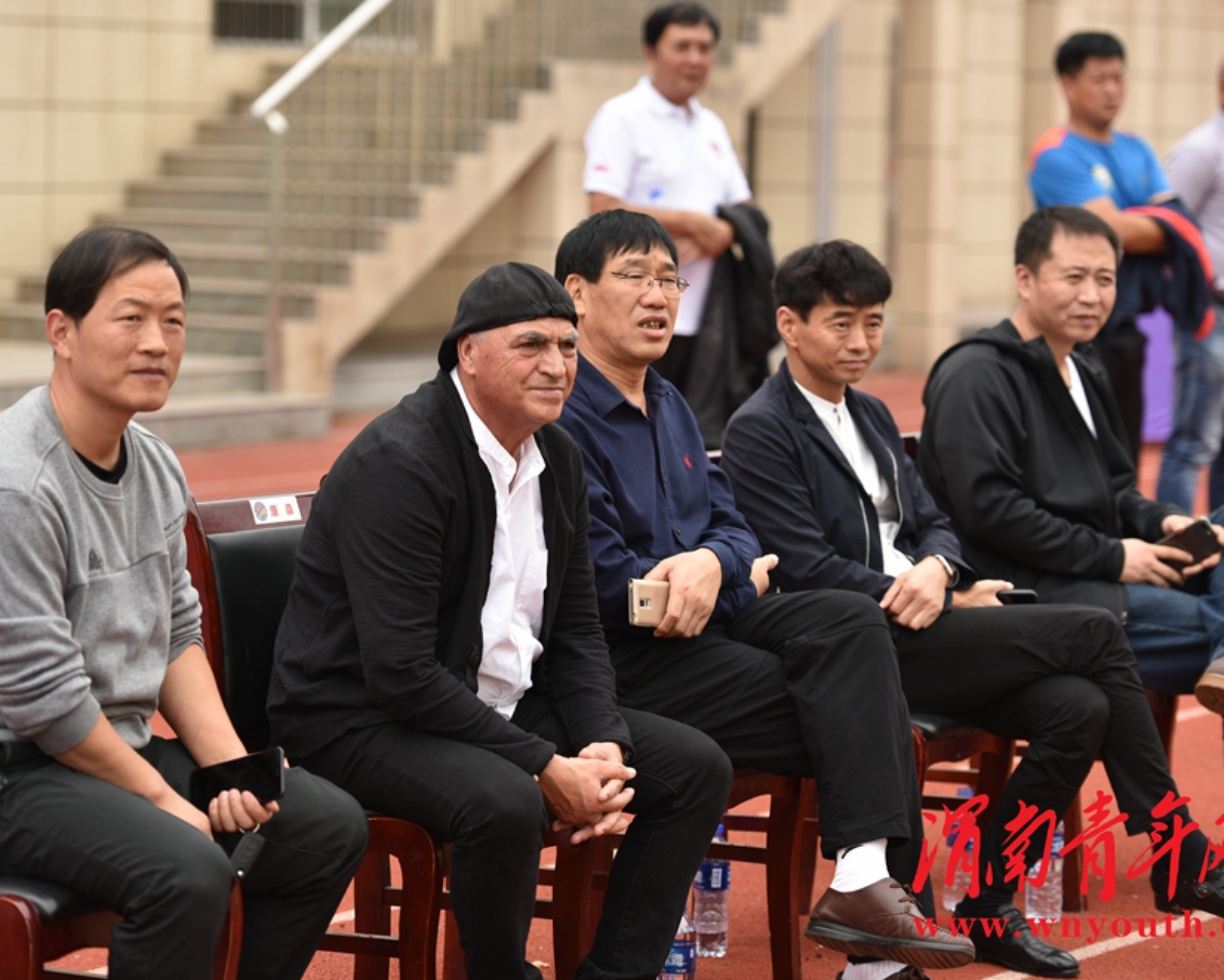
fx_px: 4529
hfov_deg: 15.4
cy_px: 487
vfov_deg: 12.3
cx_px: 565
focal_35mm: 125
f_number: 2.8
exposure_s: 1/500
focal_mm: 110
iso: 100
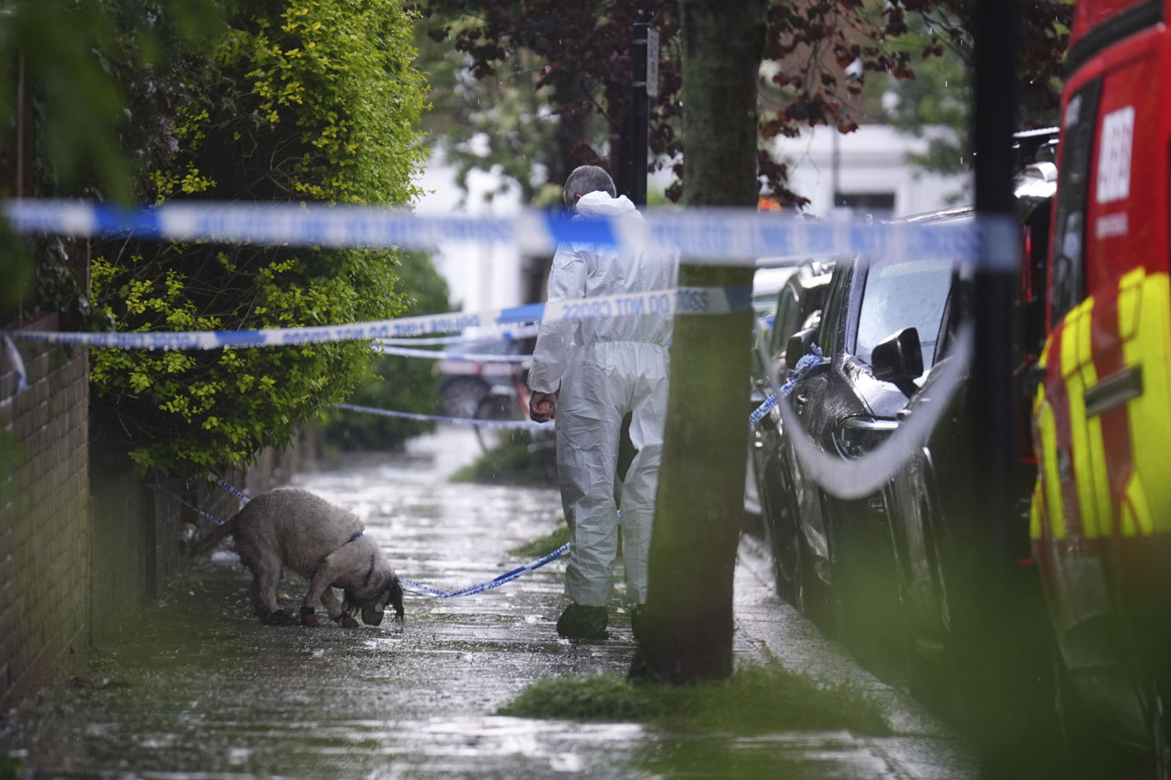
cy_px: 390
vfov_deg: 6.9
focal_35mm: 200
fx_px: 6504
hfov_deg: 10.3
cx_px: 586
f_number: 2.8
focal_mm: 200
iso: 800
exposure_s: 1/400
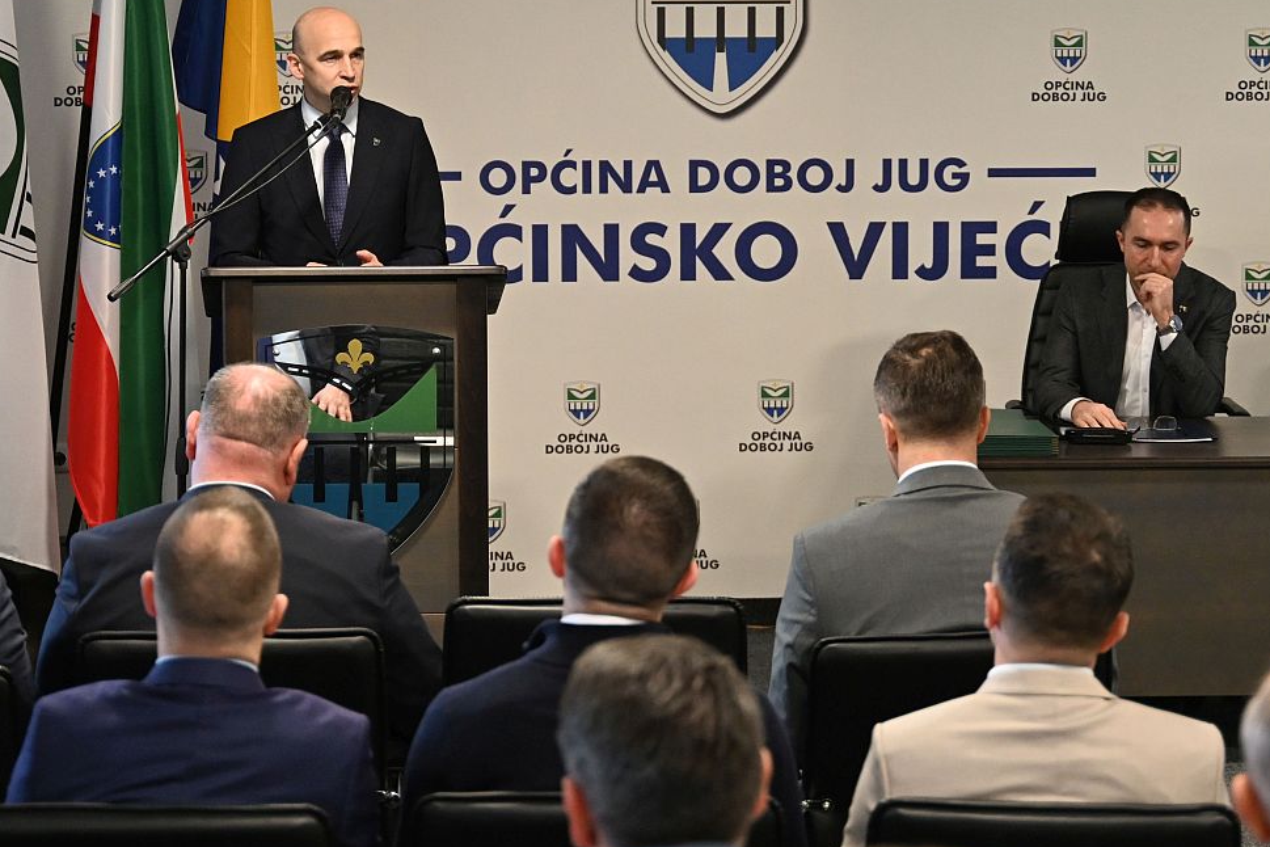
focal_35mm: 111
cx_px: 640
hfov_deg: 18.4
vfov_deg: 12.3
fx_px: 3916
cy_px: 359
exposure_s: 1/125
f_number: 2.8
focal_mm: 56
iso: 1400
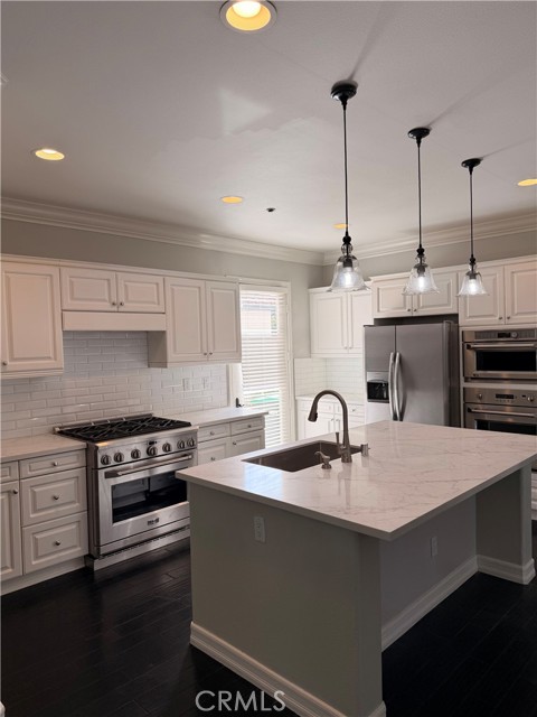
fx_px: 496
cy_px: 358
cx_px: 268
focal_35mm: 24
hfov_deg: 56.8
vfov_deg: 71.6
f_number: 1.78
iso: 100
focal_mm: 6.76
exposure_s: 1/297
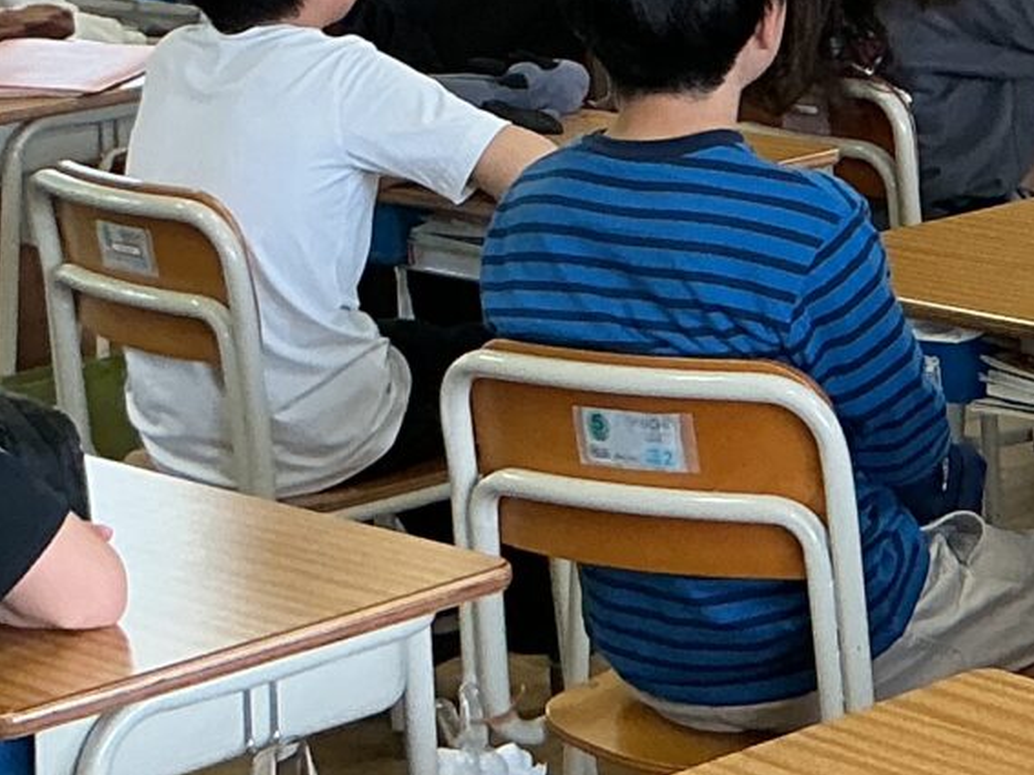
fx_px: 3912
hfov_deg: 14.1
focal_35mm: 131
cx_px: 1574
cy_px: -244
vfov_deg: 11.0
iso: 64
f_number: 1.8
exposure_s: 1/60
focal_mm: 3
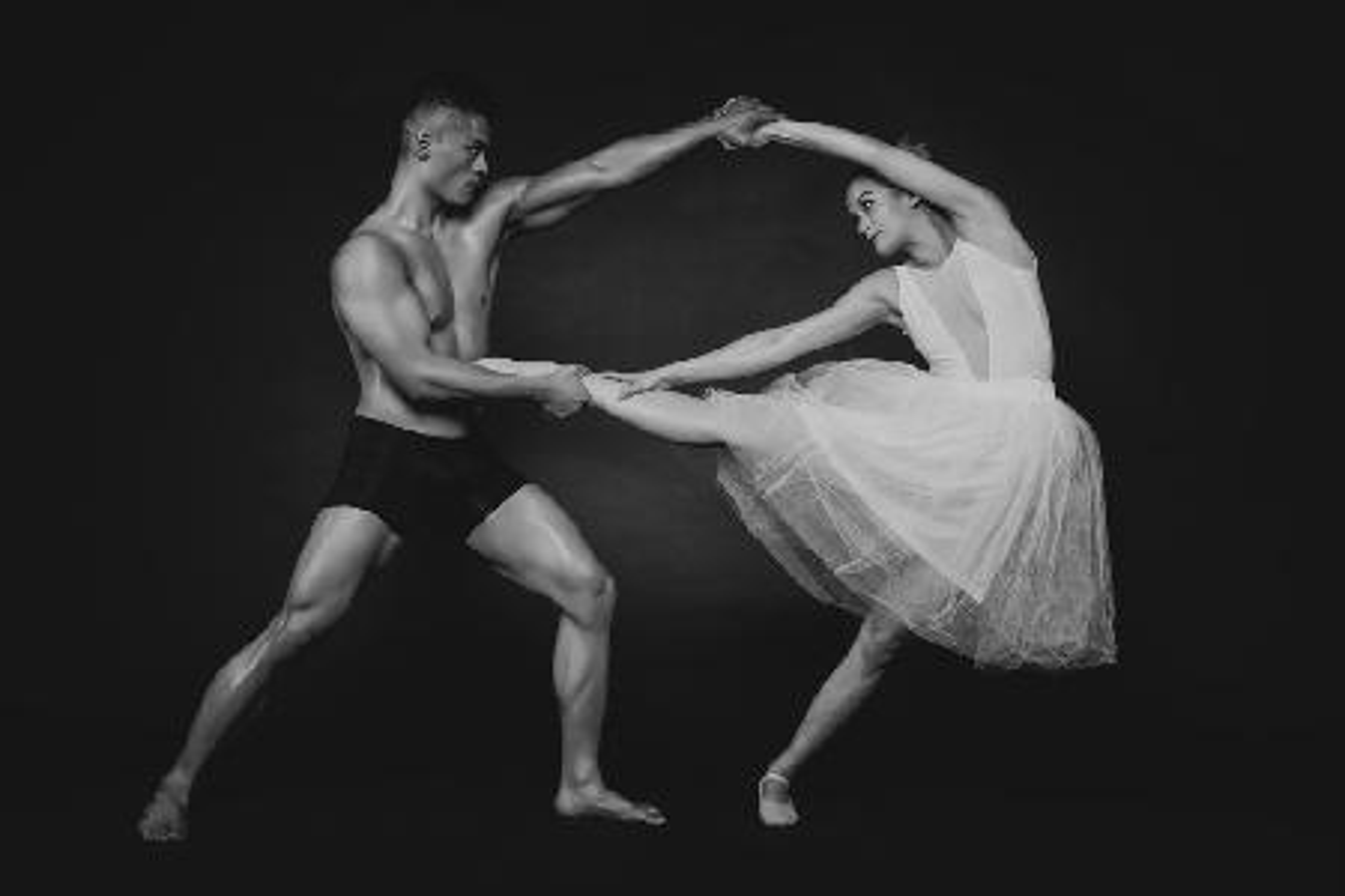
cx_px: 672
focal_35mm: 55
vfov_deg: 24.6
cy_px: 448
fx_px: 2055
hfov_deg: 36.2
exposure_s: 1/125
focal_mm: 55
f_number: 9
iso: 100
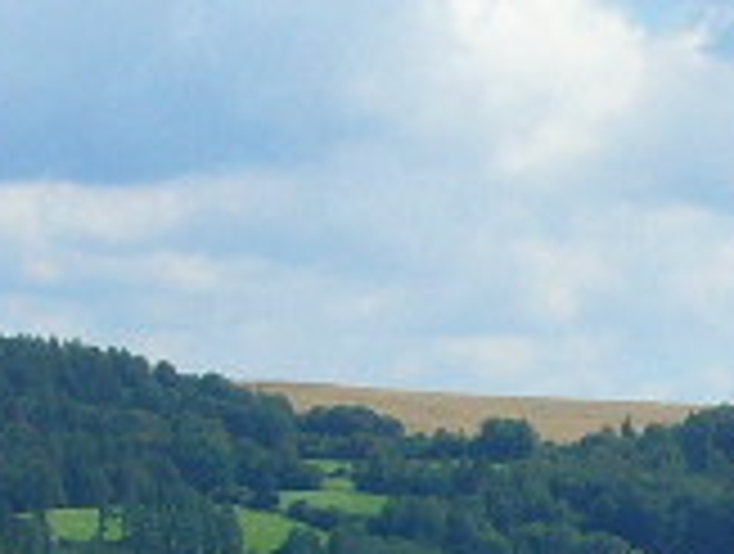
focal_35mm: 321
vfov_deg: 4.6
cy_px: 829
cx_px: 1090
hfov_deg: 6.1
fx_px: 6822
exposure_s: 1/800
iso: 80
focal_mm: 10.9
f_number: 3.9
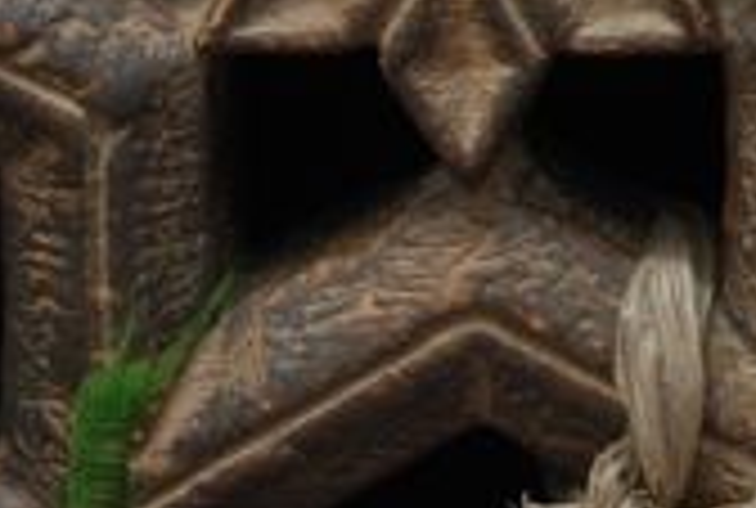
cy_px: -211
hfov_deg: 9.0
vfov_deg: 6.0
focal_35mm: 228
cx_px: 738
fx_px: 4801
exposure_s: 1/125
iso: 200
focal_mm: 32
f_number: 14
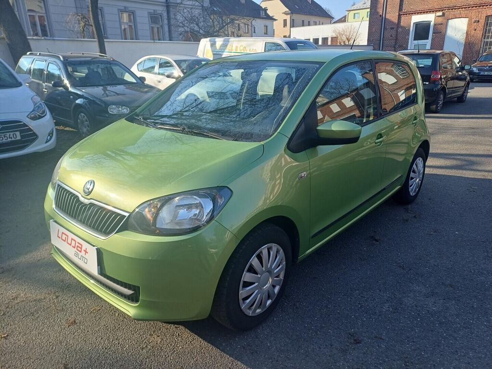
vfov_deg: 54.9
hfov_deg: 69.4
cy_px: 184
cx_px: 246
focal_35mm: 25
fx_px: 355
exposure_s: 1/529
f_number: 1.8
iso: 50
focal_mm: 4.65
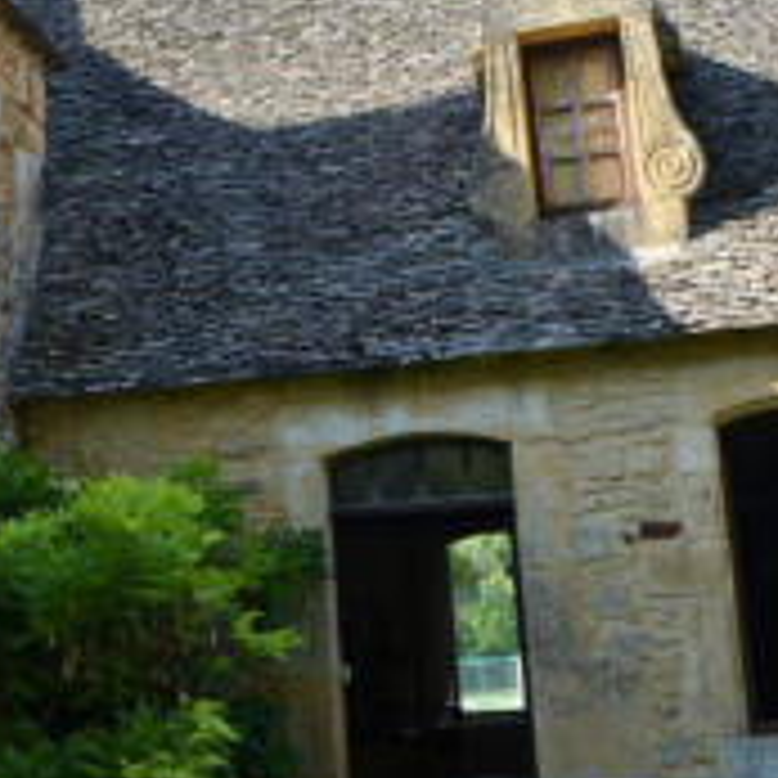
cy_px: 254
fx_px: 1602
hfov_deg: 26.4
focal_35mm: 63
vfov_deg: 27.1
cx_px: 76
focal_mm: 18
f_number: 7.1
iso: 200
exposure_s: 1/200
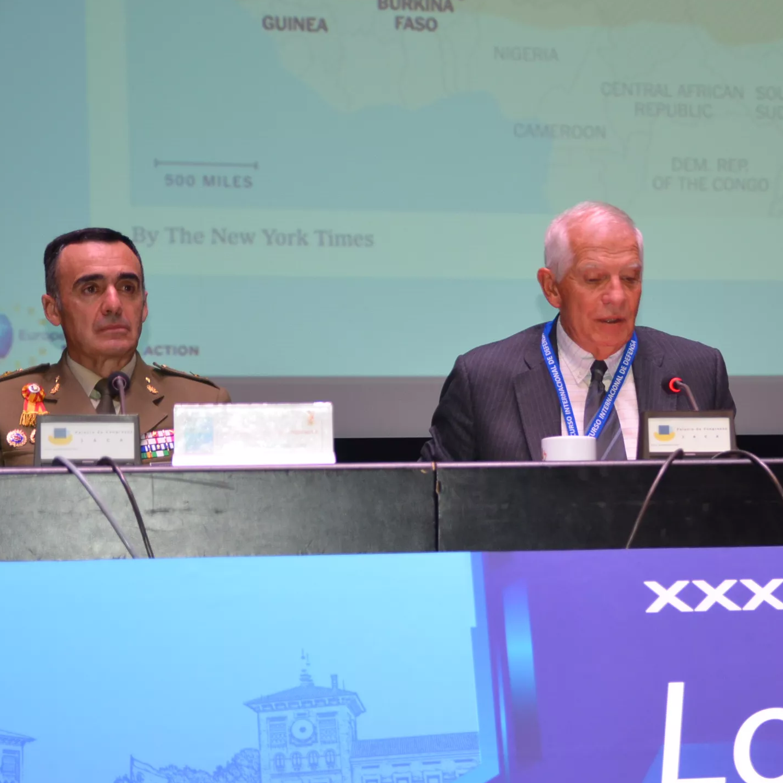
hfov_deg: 22.4
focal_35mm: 77
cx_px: 548
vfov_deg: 22.5
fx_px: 1964
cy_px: 427
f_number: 3.3
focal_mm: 35
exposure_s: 1/60
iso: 800
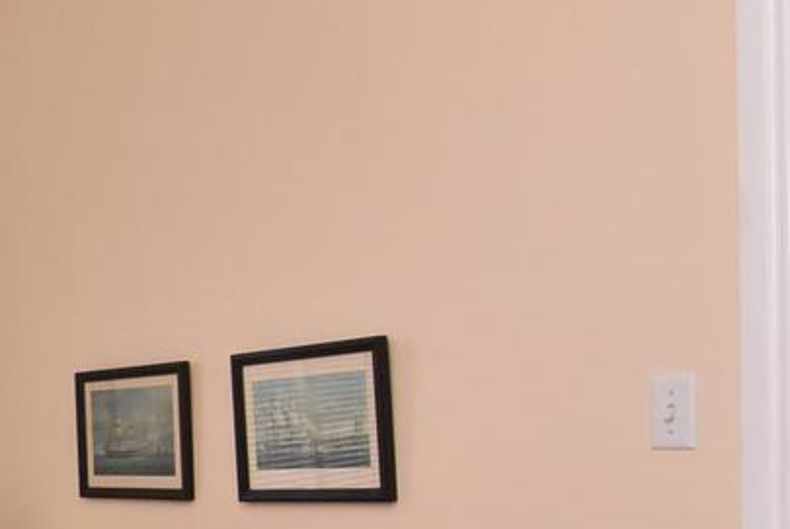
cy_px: 490
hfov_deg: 24.4
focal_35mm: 64
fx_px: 1406
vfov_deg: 20.8
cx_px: -394
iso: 800
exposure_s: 1/125
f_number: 18
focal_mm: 12
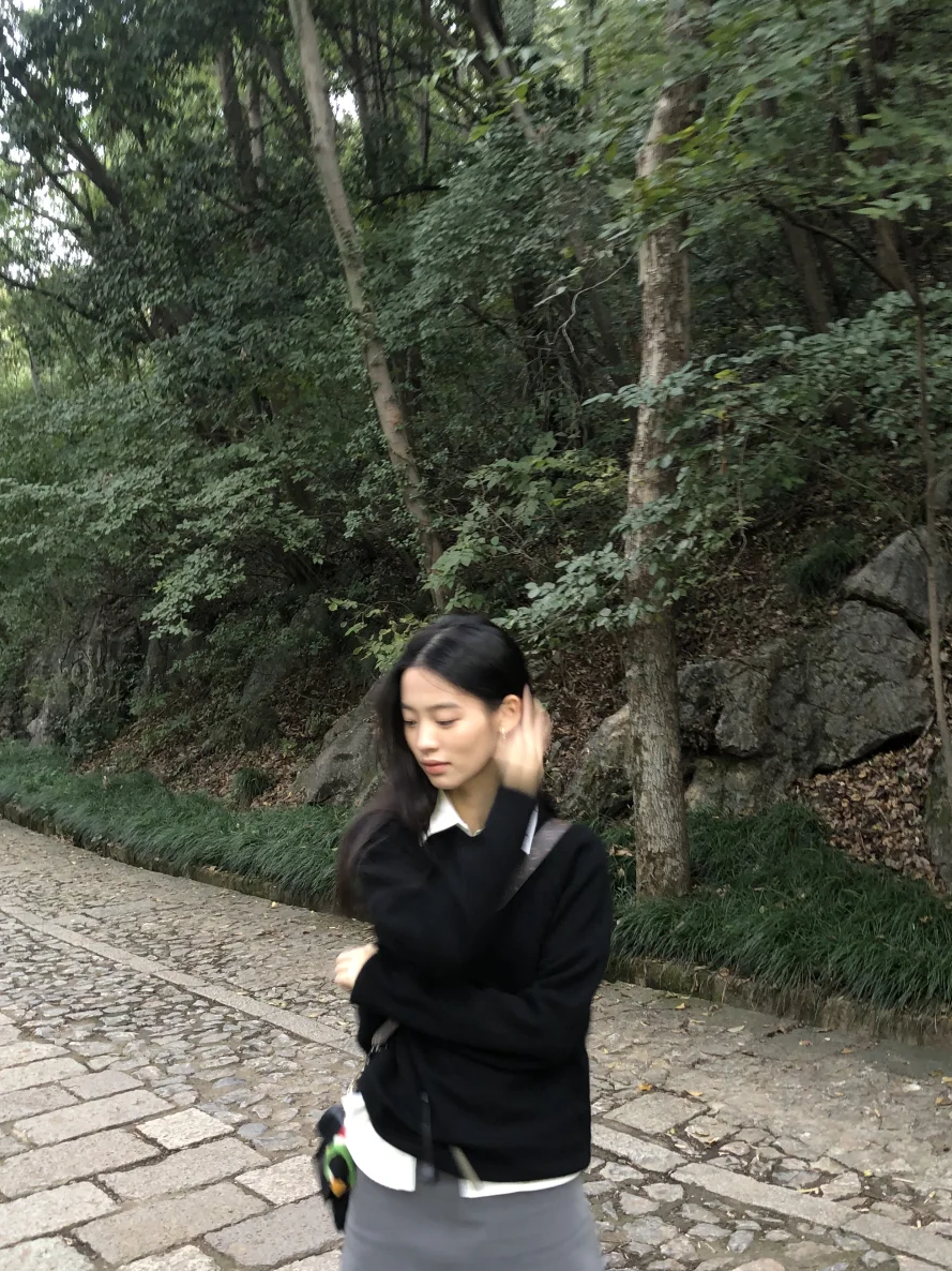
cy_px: 747
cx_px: 524
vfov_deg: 53.7
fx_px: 1247
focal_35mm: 34
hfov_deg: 41.7
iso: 100
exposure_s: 1/4
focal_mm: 3.99
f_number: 1.8
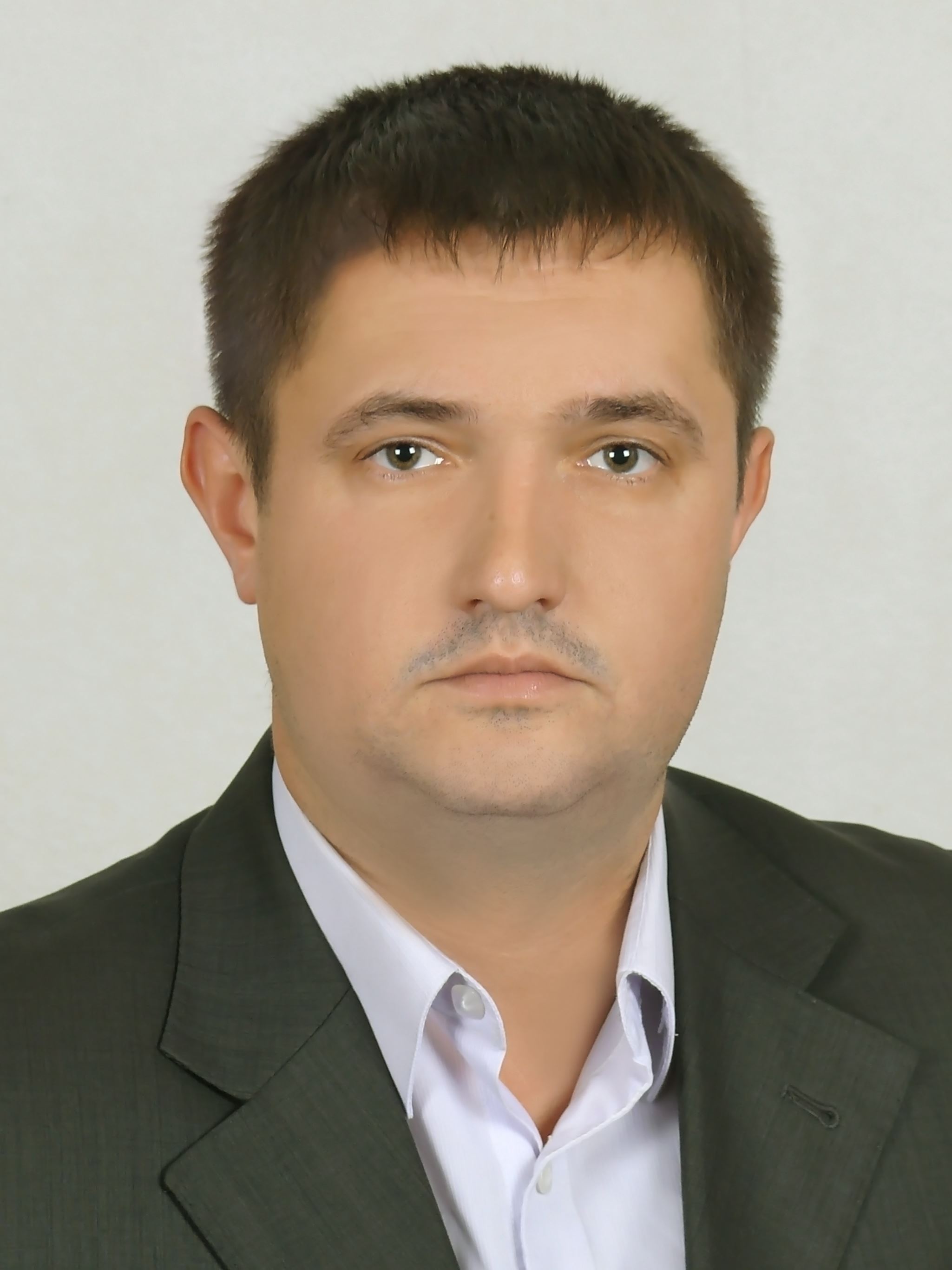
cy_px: 635
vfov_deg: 14.2
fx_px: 5097
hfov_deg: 10.7
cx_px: 476
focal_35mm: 139
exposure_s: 1/250
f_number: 4
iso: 100
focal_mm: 29.4
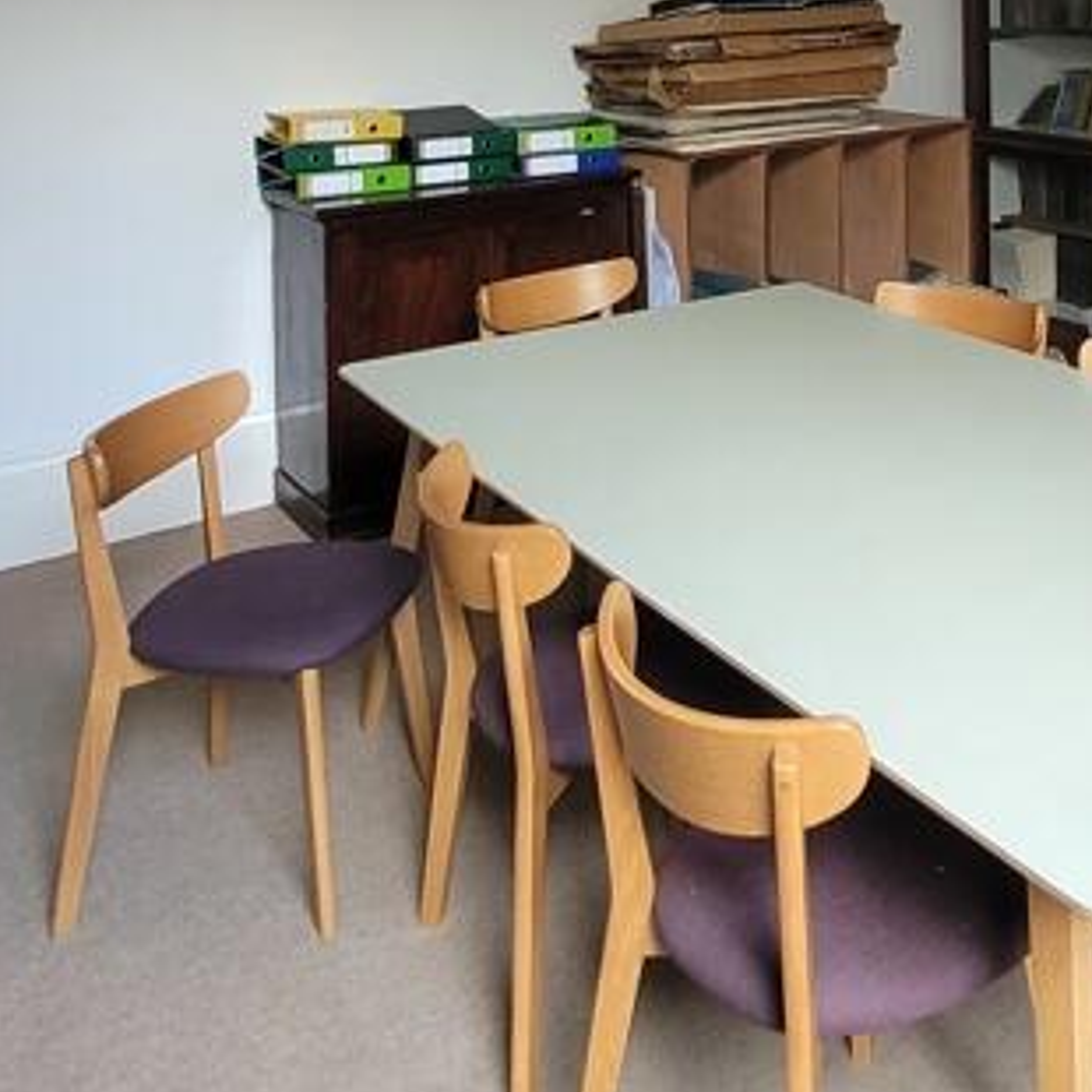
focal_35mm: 38
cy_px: -35
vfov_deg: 38.2
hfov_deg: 42.7
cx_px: 803
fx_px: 1356
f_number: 2.2
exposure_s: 1/50
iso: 200
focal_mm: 1.74
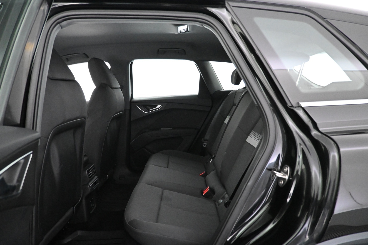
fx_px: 245
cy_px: 122
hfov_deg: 73.7
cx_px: 184
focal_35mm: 24
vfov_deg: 53.1
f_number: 3.5
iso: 7200
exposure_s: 1/60
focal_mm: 16
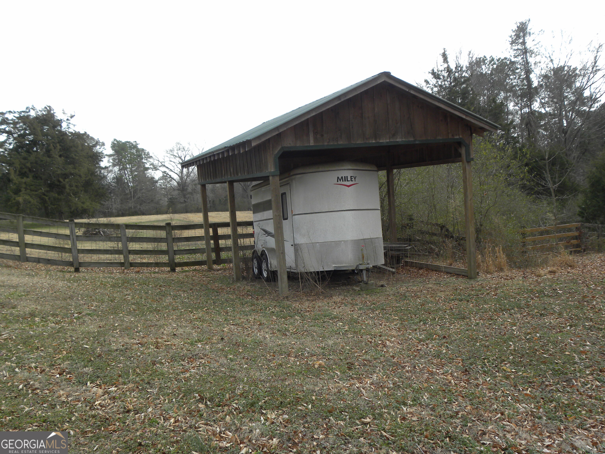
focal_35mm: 33
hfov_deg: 55.4
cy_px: 227
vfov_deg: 42.9
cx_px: 302
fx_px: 577
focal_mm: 5.9
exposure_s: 1/185
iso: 64
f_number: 4
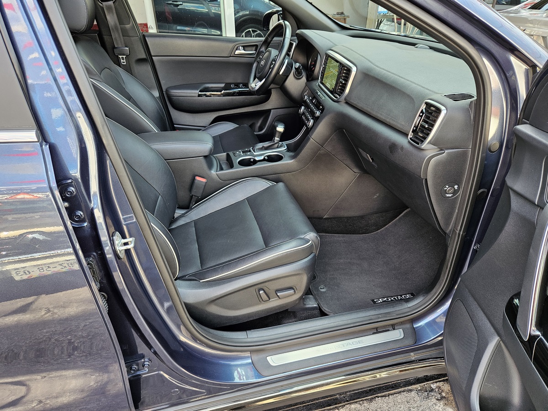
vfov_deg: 58.9
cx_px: 274
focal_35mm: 23
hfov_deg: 73.9
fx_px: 364
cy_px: 206
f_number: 1.8
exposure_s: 1/120
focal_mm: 5.4
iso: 80
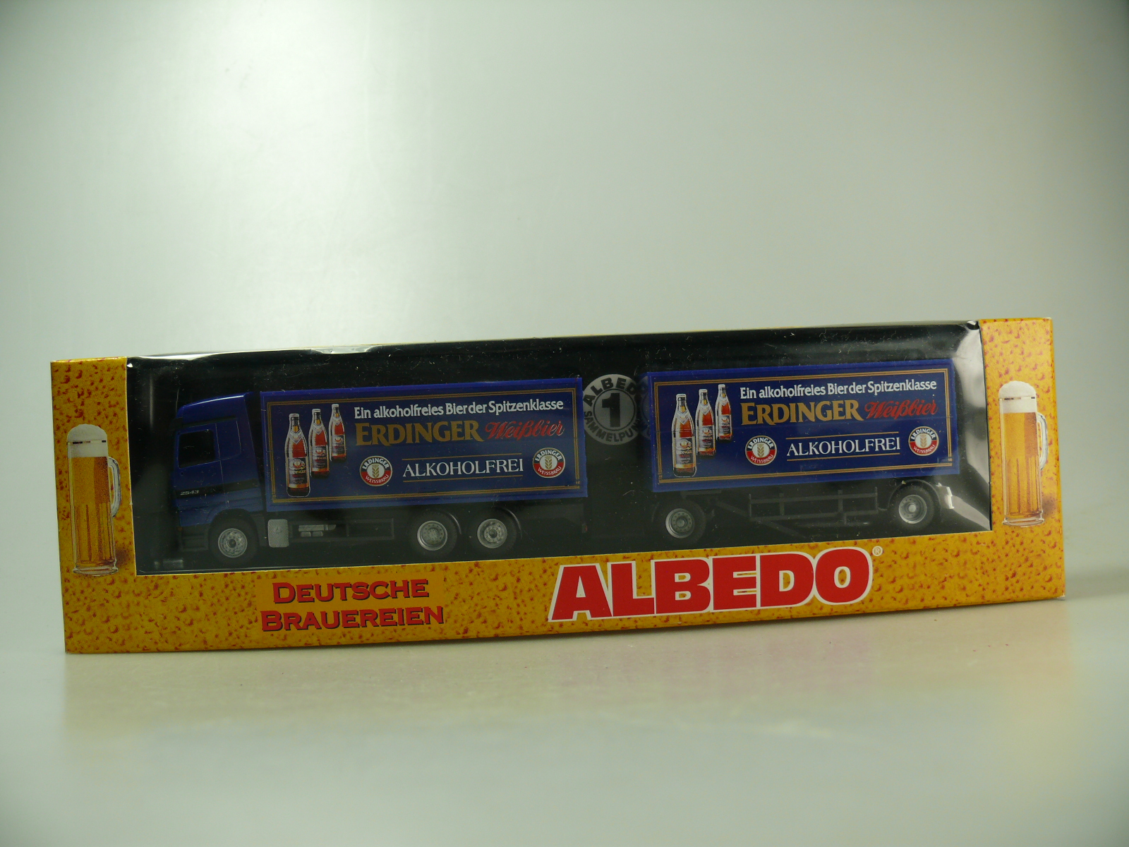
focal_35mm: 35
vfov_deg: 40.7
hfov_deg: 52.6
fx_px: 1142
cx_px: 564
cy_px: 424
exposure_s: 1/100
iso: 100
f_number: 3.6
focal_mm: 7.4
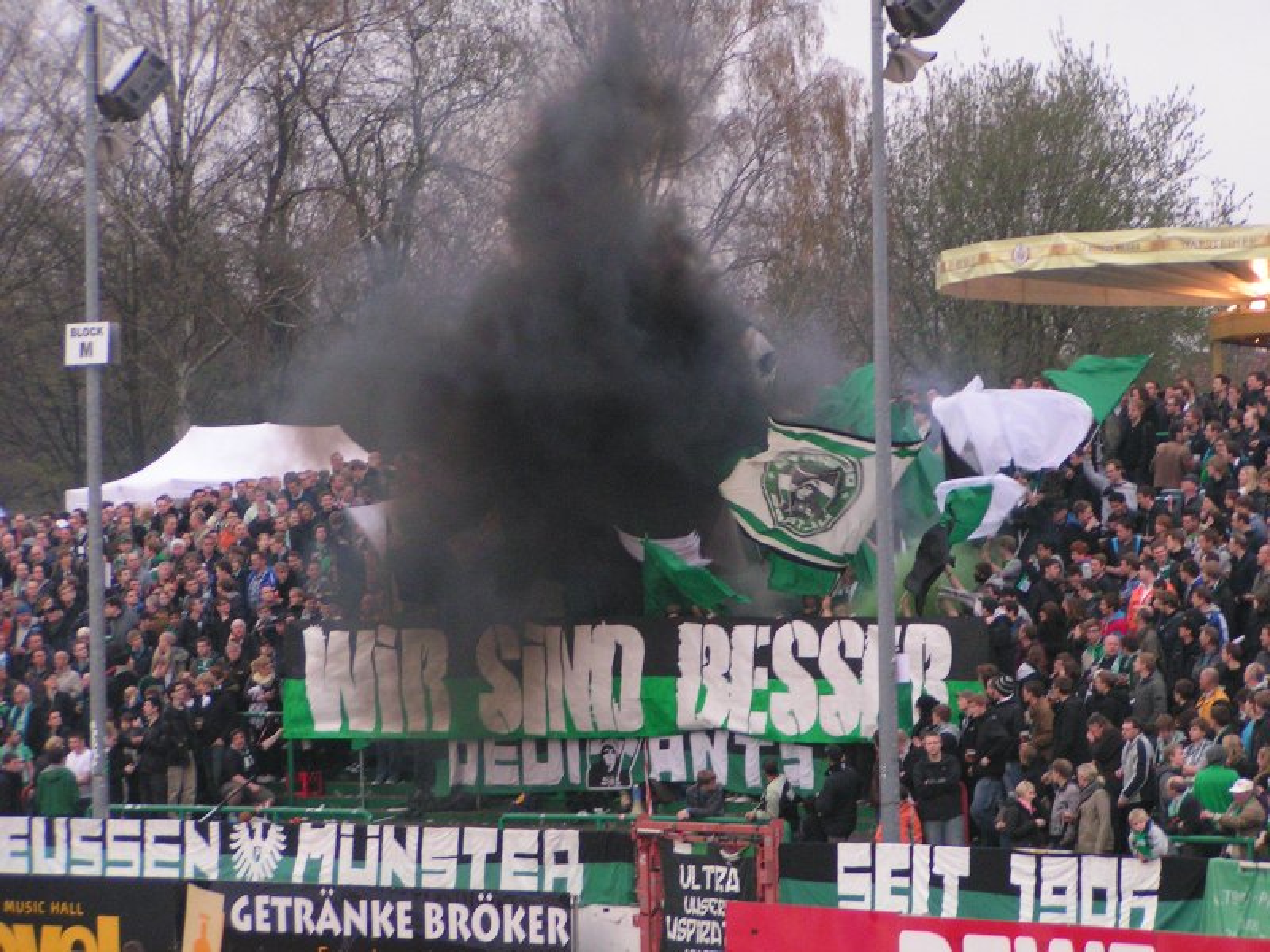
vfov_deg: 9.5
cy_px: 476
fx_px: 5760
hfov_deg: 12.6
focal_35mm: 157
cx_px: 635
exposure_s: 1/60
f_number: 3.5
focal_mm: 24
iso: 200
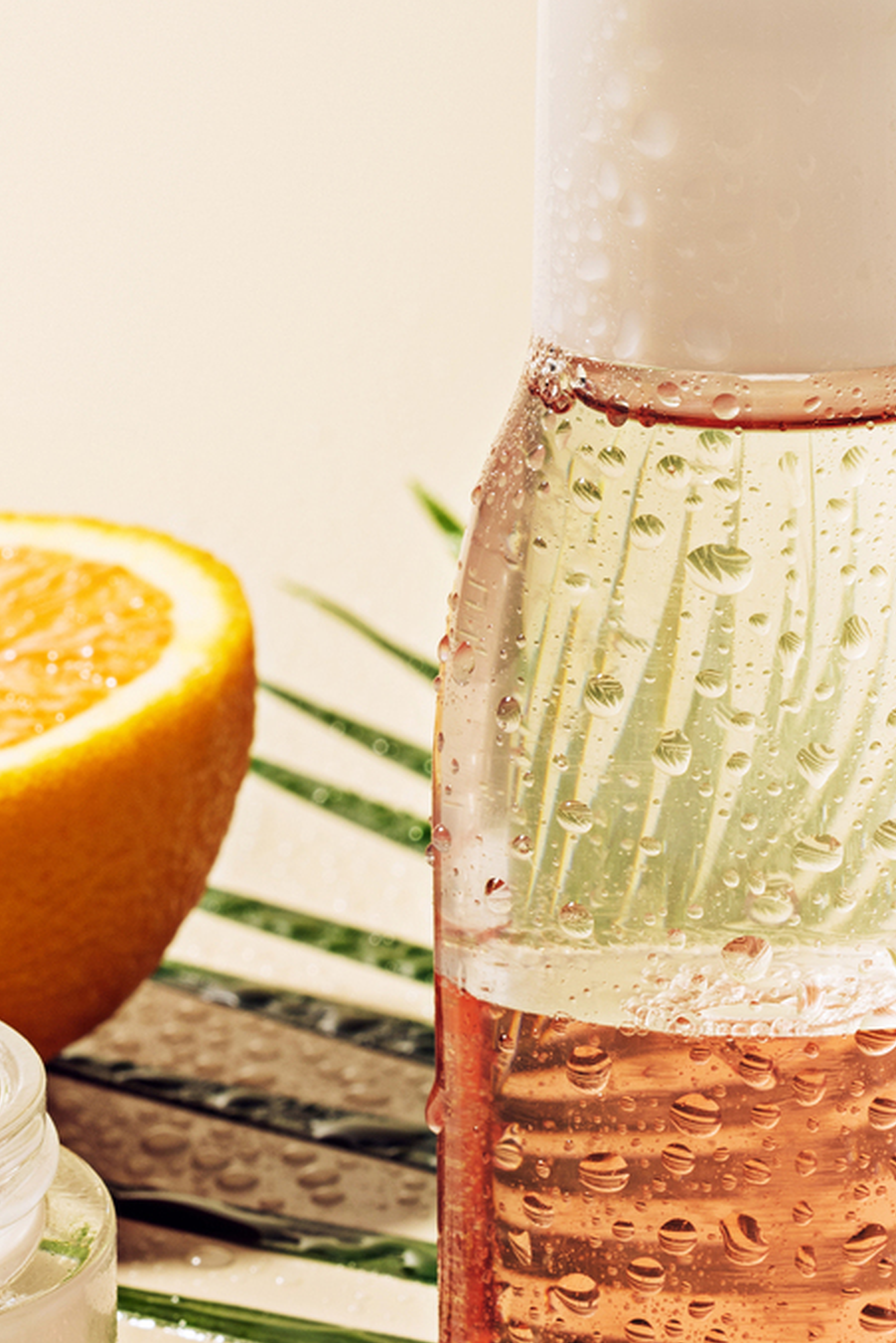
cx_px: 290
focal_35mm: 136
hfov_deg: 10.1
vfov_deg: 15.1
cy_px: 481
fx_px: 5074
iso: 100
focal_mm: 50
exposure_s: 1/160
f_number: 13
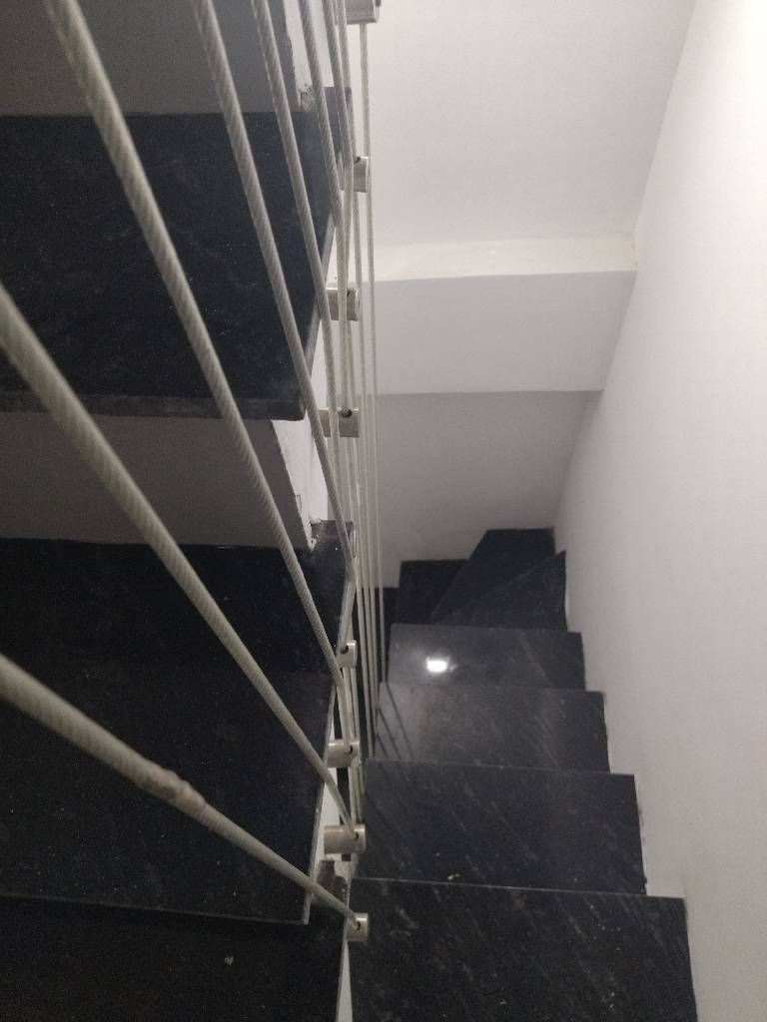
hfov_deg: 51.4
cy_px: 511
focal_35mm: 27
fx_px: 798
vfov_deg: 65.3
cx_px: 384
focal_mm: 4.74
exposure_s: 1/100
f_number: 1.79
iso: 192
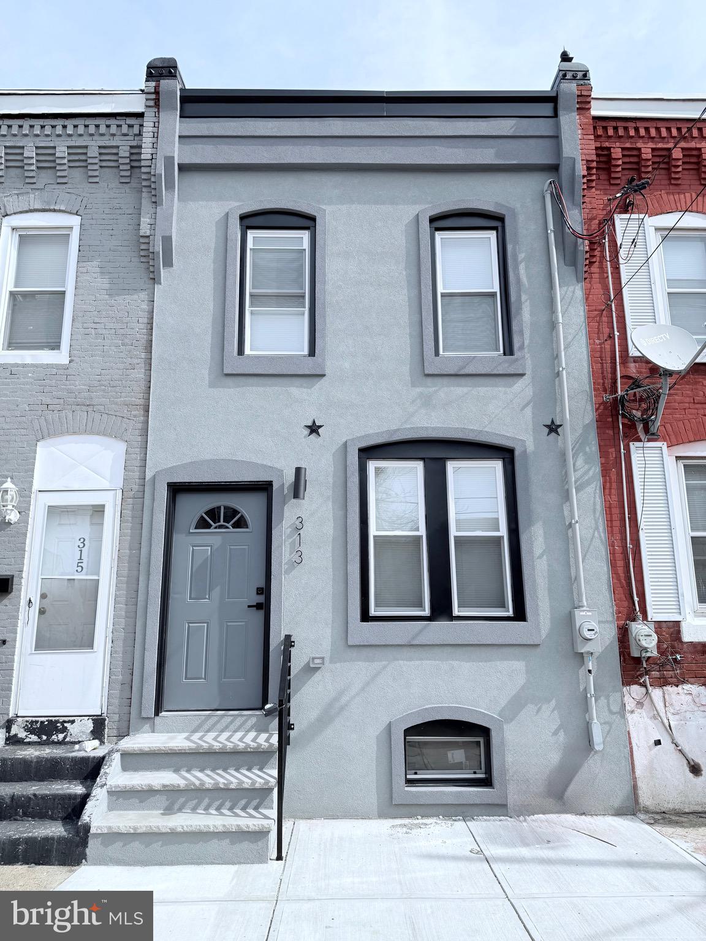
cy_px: 470
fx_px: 653
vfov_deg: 71.6
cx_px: 353
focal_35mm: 24
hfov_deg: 56.8
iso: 80
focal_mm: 6.76
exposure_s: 1/3759
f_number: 1.78
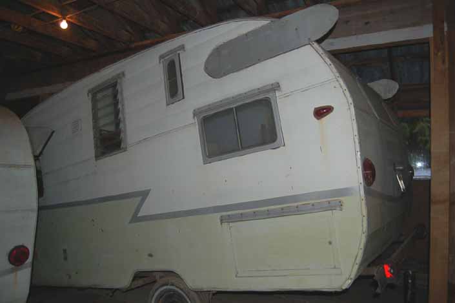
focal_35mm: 27
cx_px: 228
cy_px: 152
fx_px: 341
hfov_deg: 67.4
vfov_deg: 47.9
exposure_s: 1/60
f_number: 3.5
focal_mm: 18
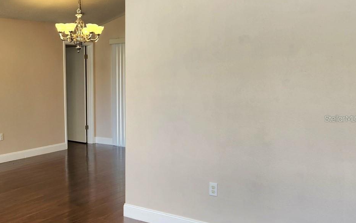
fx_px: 407
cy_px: 118
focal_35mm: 42
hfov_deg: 44.1
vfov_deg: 30.5
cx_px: 54
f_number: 1.8
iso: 64
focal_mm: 5.4
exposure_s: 1/182
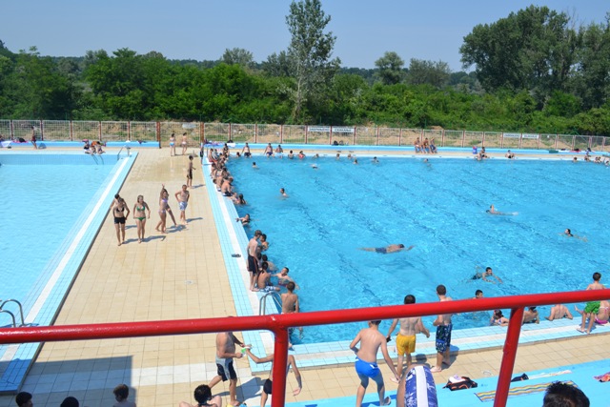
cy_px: 204
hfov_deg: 67.4
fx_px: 458
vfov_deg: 48.0
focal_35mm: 27
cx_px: 305
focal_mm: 18
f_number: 9
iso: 100
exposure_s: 1/320
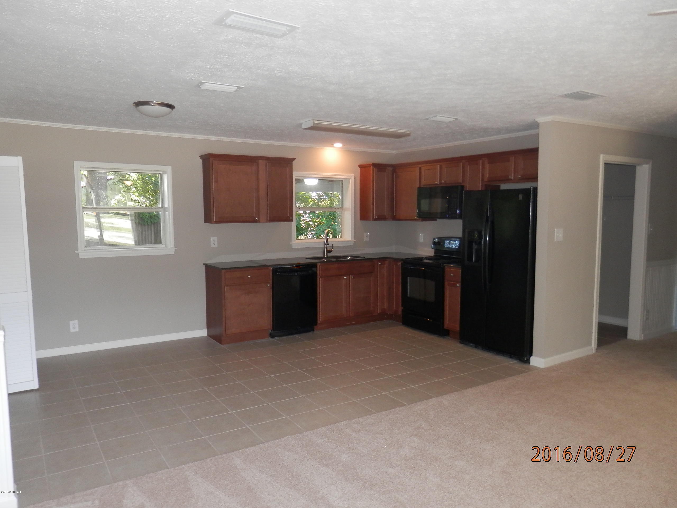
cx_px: 338
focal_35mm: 25
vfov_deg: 54.9
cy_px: 254
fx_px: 489
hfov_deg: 69.4
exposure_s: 1/30
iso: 125
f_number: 3
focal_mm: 4.5
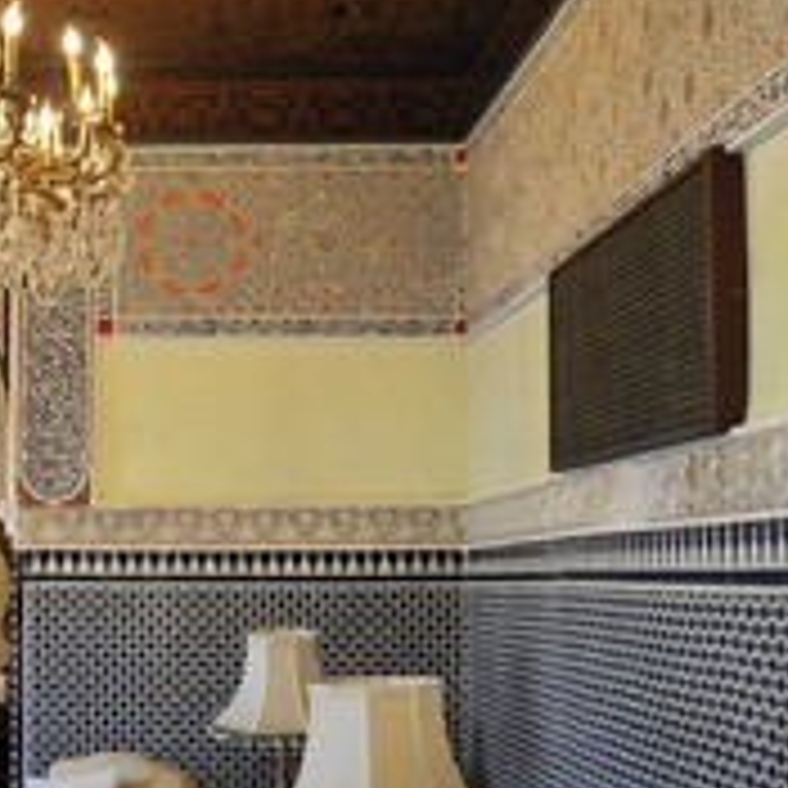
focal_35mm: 53
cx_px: 117
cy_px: 522
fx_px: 1365
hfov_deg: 31.1
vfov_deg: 32.0
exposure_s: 1/60
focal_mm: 26
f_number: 4.5
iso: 1600
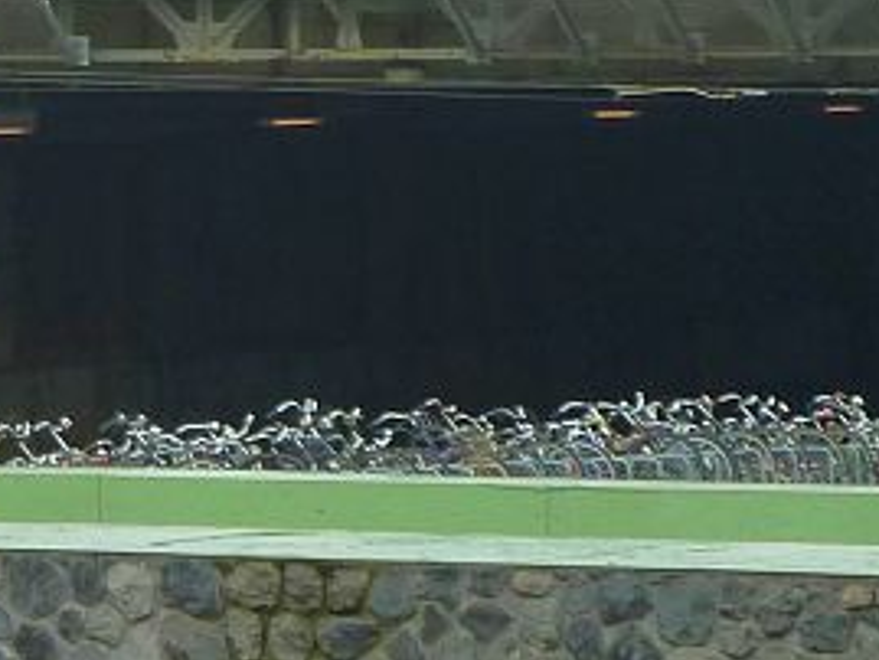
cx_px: -725
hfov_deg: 5.7
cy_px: 144
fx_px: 8714
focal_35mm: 343
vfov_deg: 4.3
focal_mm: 14.7
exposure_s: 1/80
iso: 125
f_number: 4.3
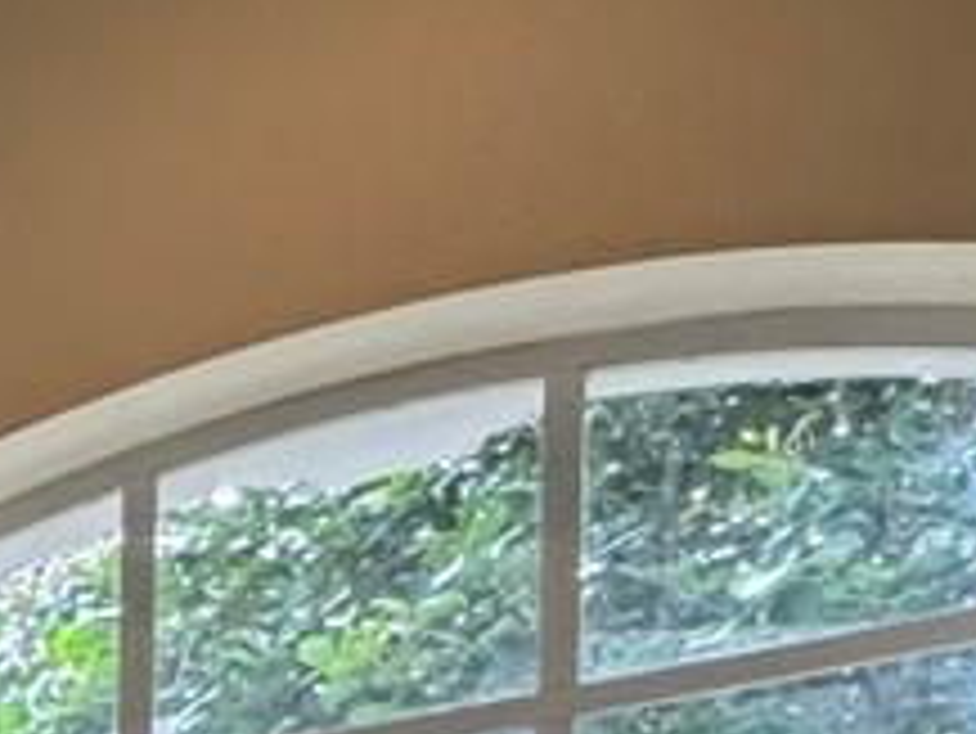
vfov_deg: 11.6
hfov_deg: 12.0
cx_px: -1768
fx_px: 2906
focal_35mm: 103
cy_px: 1819
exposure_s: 1/120
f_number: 2.2
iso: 250
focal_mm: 2.22
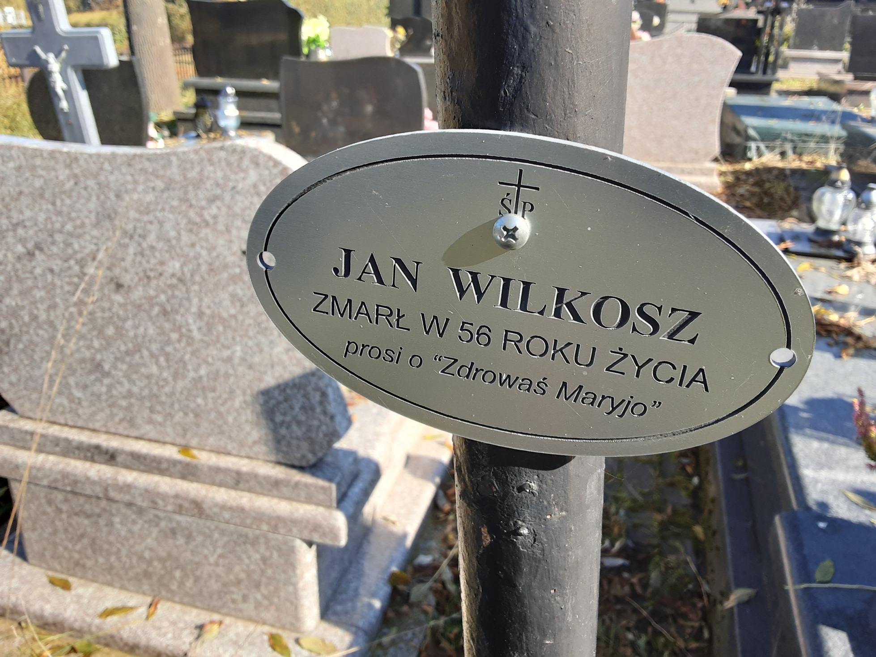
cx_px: 438
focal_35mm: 28
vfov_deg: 49.7
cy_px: 328
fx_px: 708
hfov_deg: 63.5
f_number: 1.9
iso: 40
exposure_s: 1/476
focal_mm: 2.9
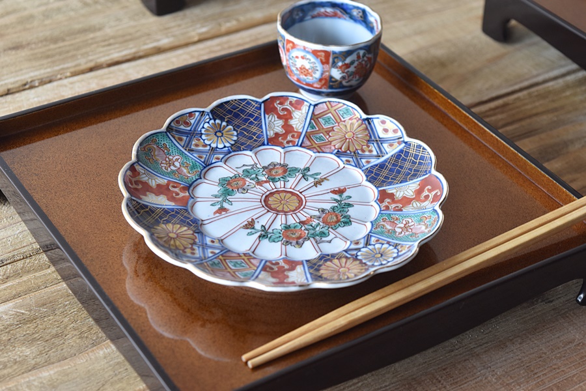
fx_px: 1343
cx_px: 293
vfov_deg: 16.6
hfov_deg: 24.6
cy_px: 196
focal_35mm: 82
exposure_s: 1/6
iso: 400
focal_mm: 55
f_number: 5.6
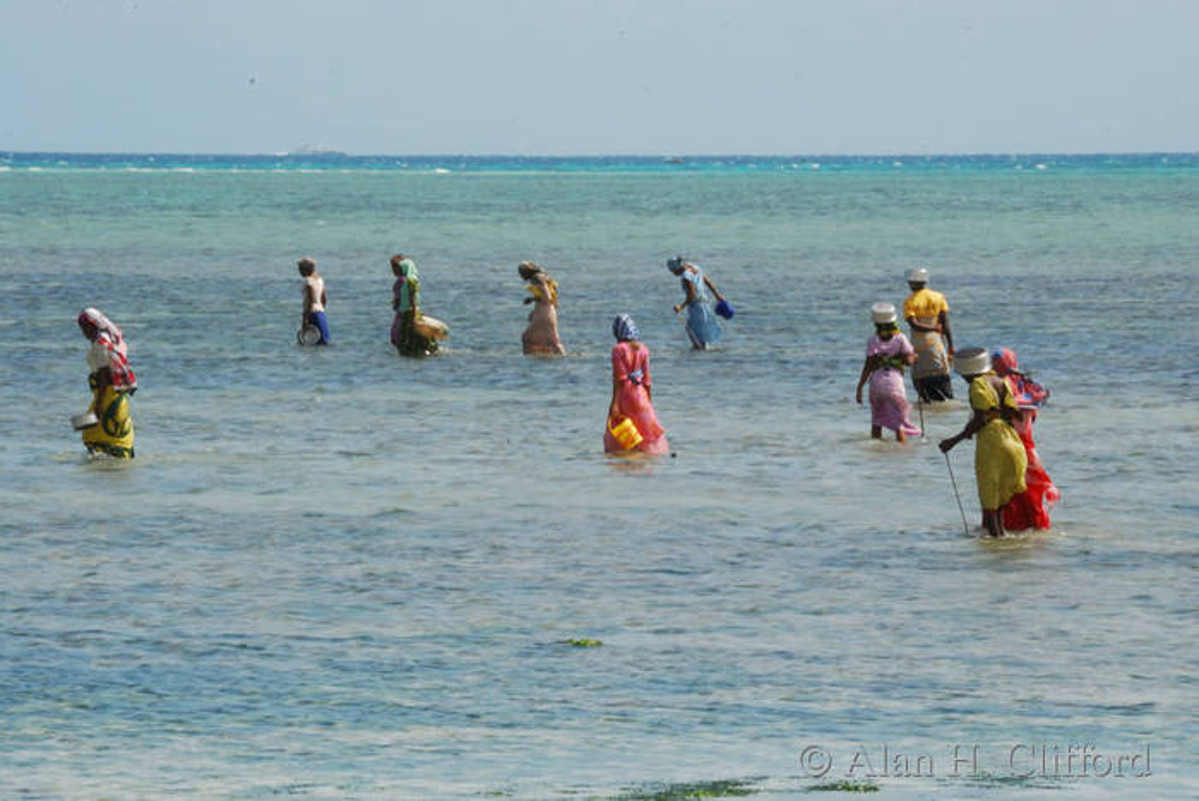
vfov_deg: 4.6
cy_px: 400
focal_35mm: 300
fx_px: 10000
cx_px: 600
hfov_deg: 6.9
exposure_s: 1/100
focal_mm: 200
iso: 800
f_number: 36
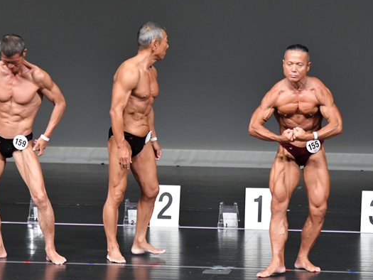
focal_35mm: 404
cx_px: 169
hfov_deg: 4.9
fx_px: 4354
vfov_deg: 3.7
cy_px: 142
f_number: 5.6
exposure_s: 1/400
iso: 5000
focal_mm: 190
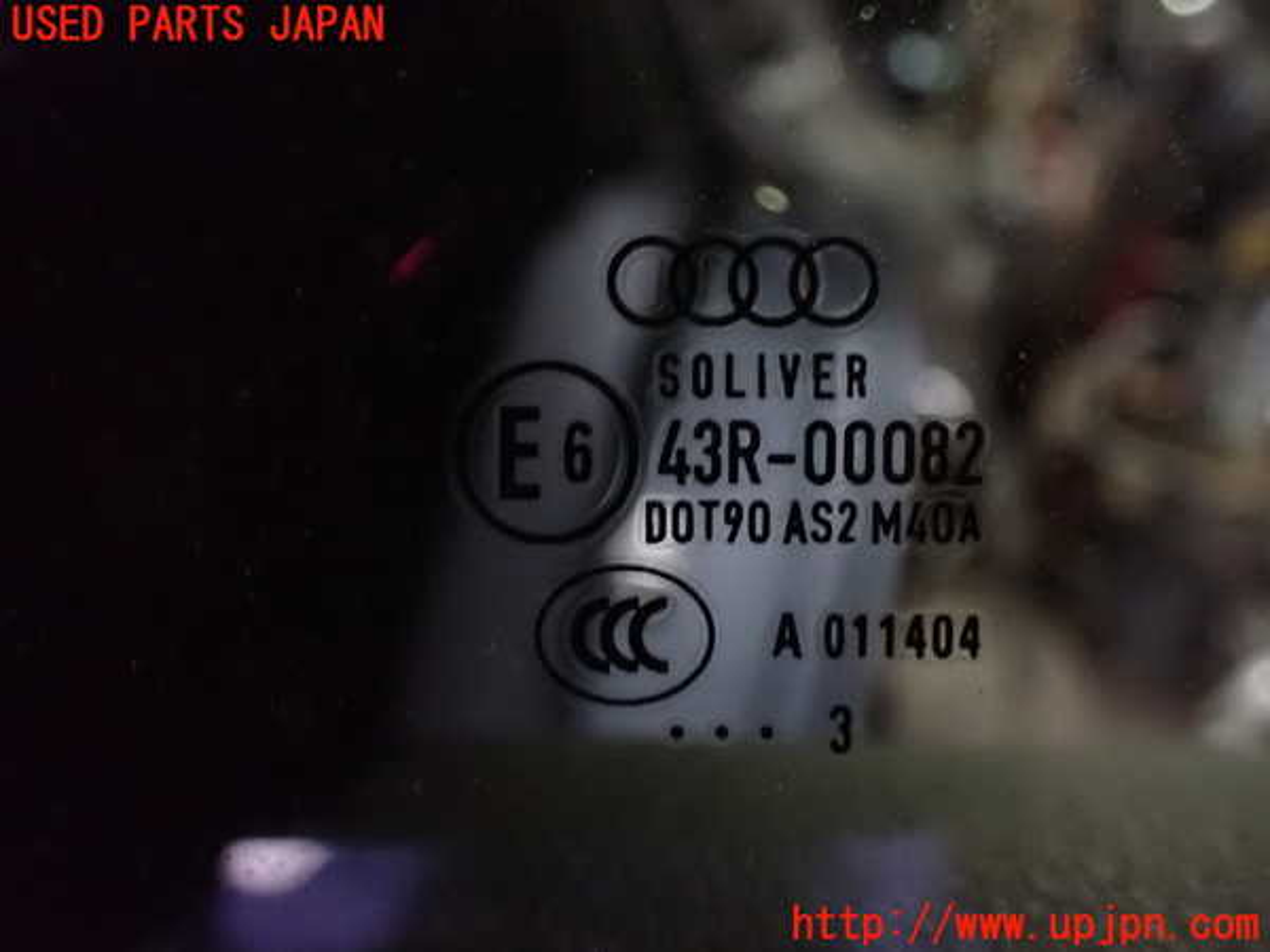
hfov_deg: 60.0
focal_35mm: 30
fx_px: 1101
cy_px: 476
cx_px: 635
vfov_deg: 46.8
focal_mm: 5.4
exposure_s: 1/15
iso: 1600
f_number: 2.3
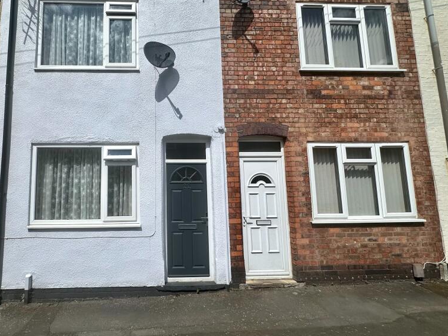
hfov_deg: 81.8
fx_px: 246
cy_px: 155
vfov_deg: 68.6
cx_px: 149
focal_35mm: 19
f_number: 2.2
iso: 50
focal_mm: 2.22
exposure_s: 1/6897
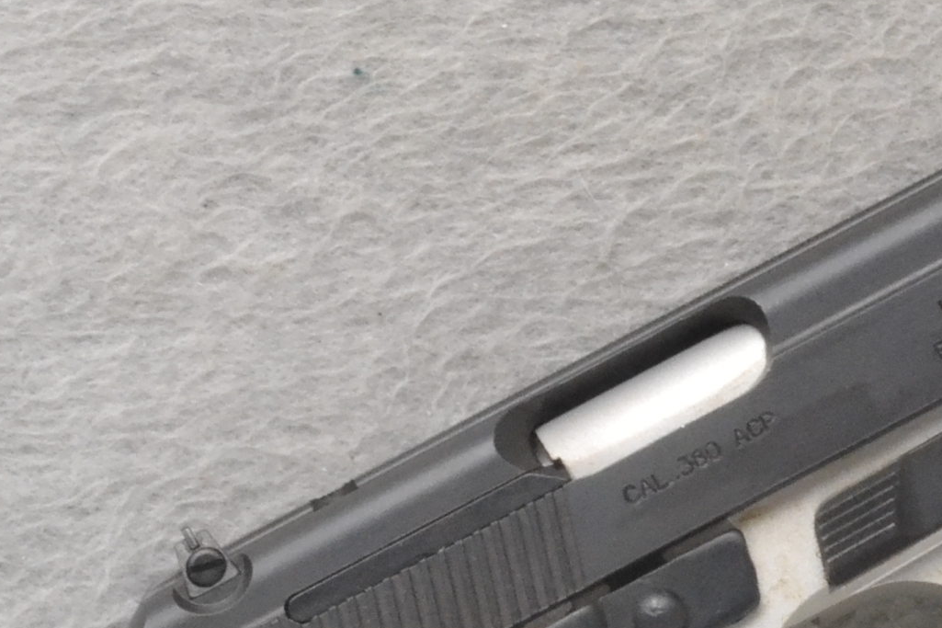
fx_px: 5956
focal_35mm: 228
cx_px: 680
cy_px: 796
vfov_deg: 6.0
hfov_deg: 9.0
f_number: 20
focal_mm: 45
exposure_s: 1/60
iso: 3200
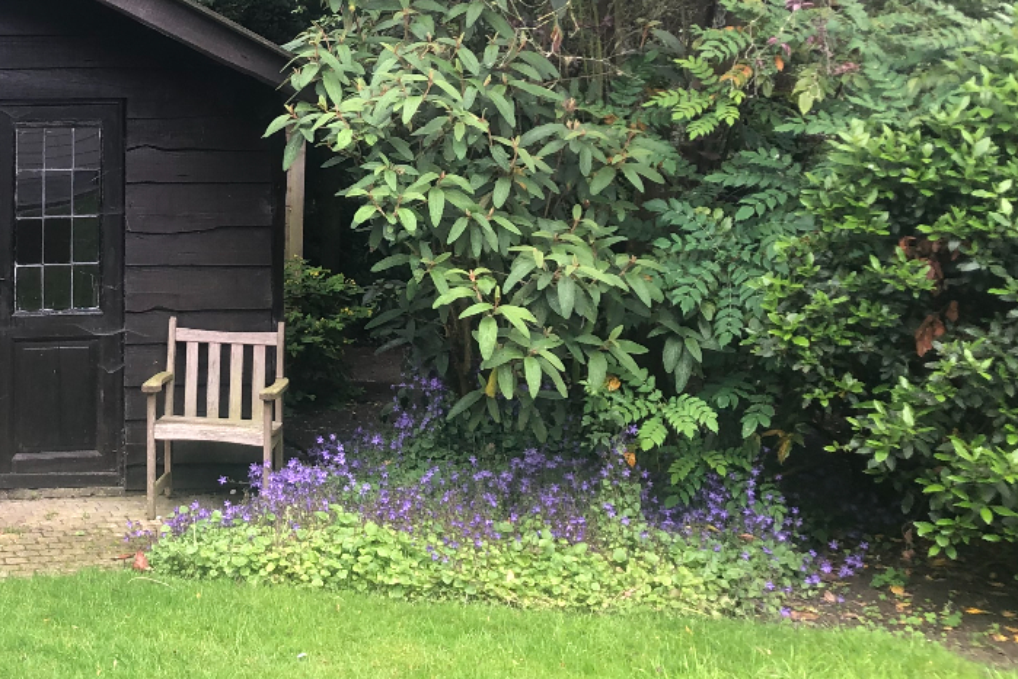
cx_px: 17
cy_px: 109
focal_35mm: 60
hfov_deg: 31.1
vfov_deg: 22.2
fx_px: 1697
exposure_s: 1/100
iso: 32
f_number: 1.8
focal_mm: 3.99
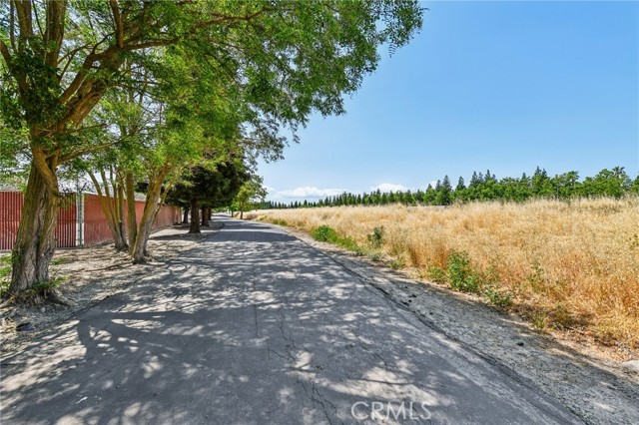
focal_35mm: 14
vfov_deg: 81.1
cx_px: 320
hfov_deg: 104.3
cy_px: 212
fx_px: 248
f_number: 8
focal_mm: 14
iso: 400
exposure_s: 1/800
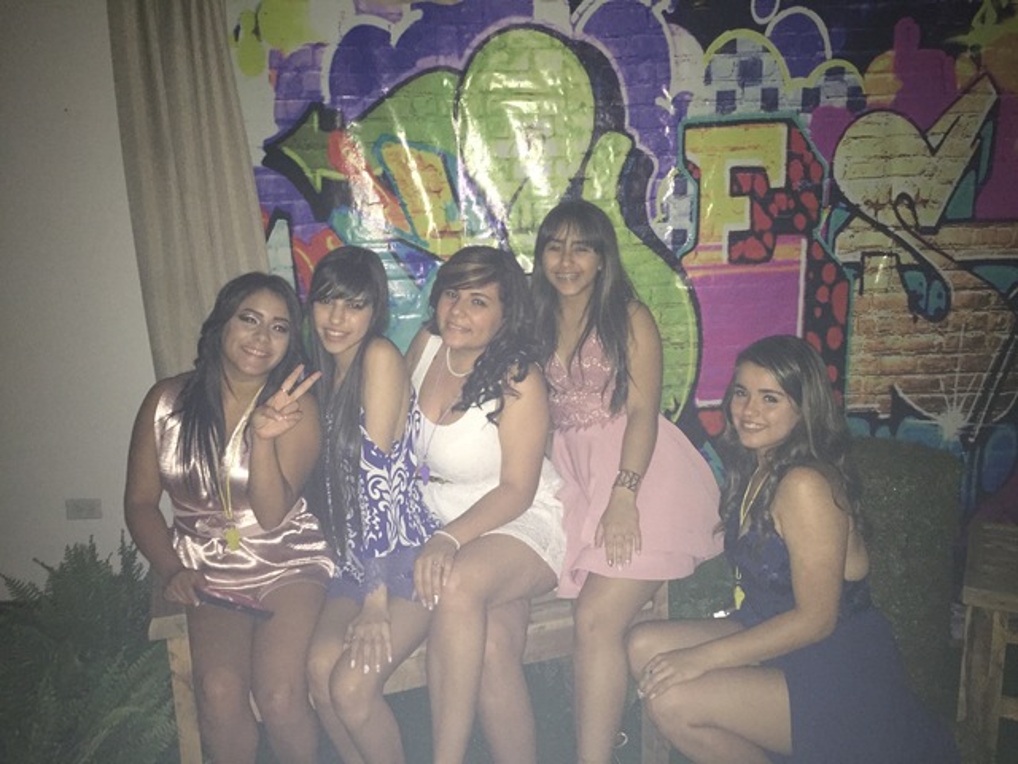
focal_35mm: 29
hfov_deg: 61.7
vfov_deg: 48.2
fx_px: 853
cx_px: 509
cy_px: 382
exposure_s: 1/16
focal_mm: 4.15
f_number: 2.2
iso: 320
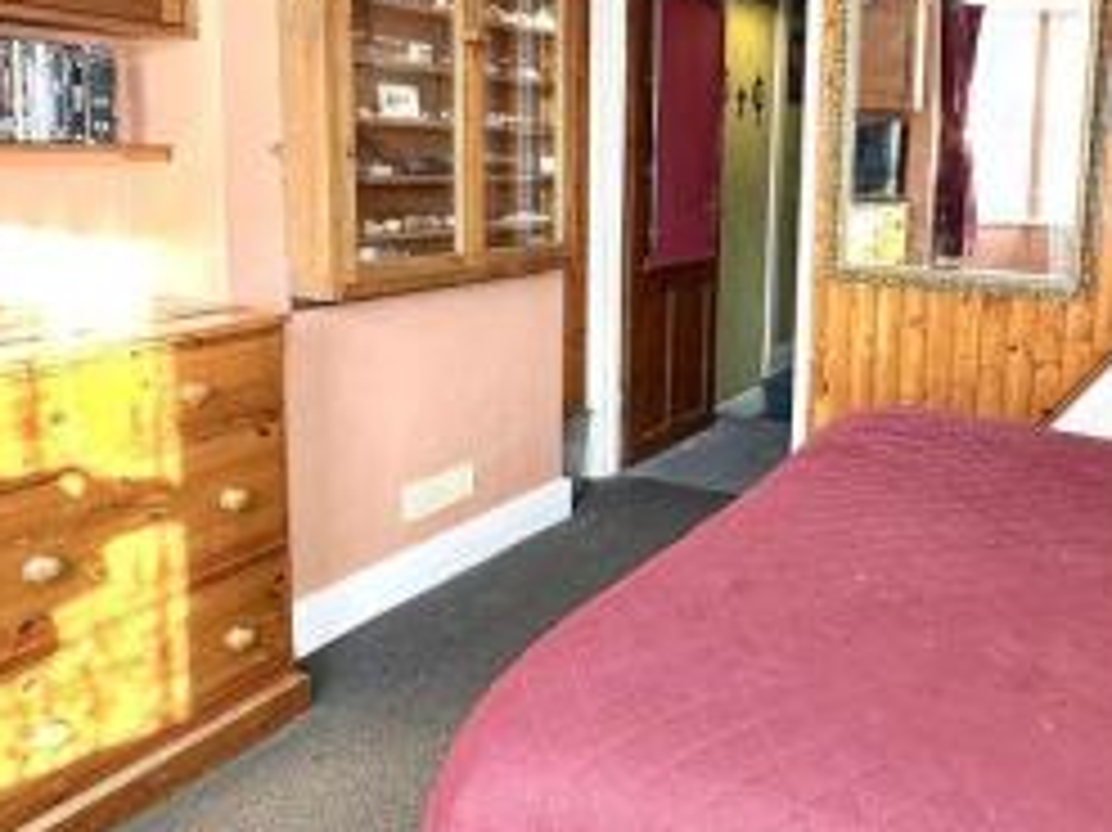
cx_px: 831
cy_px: 304
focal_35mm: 33
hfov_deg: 53.0
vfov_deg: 42.5
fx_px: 1060
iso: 200
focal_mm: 2.22
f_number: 2.2
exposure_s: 1/99
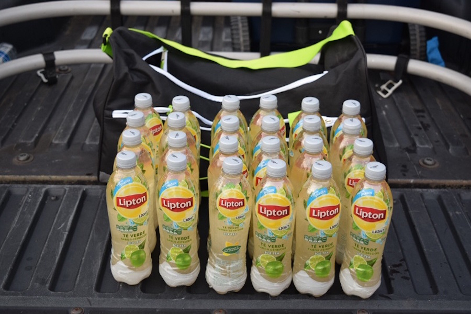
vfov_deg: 25.1
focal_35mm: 54
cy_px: 157
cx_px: 236
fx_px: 706
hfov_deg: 36.9
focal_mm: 36
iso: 450
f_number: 4.8
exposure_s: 1/60
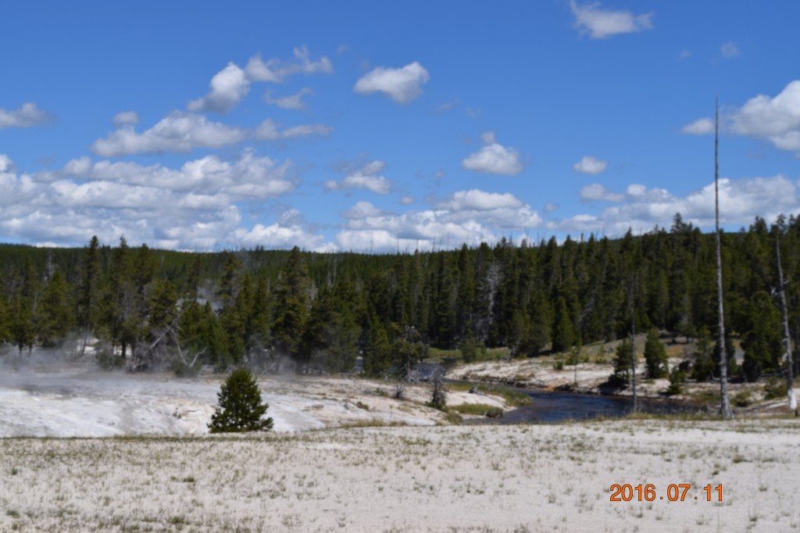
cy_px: 266
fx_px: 1499
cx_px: 400
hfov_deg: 29.9
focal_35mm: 68
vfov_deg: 20.1
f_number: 11
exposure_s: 1/500
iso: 200
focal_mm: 45
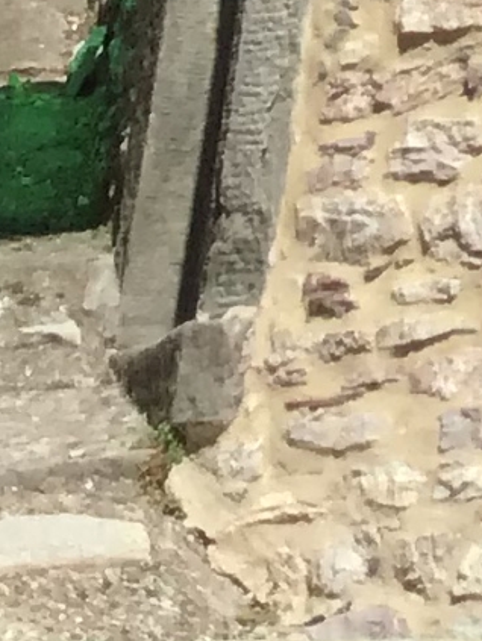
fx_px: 3800
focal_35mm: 205
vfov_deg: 7.9
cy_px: -1453
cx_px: 1467
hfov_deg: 6.6
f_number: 2.4
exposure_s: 1/1456
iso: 25
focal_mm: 3.3
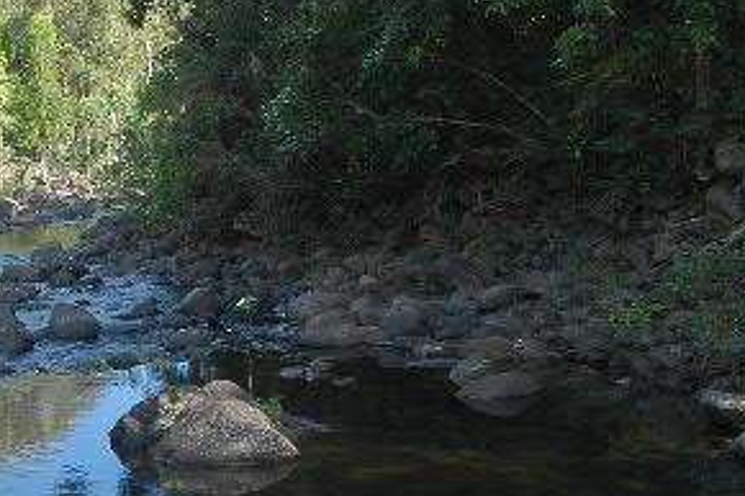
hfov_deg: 21.4
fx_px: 1882
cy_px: 299
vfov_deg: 15.0
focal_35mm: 91
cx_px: -49
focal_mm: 22
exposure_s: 1/60
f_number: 4.5
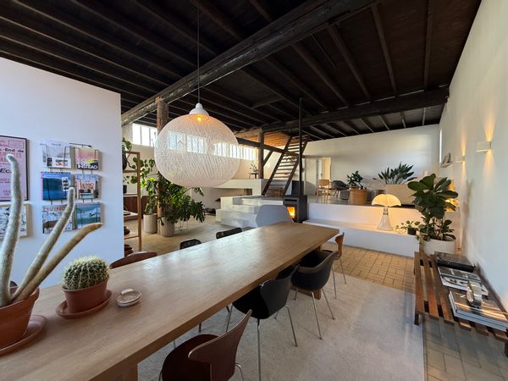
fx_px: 205
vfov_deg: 85.7
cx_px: 254
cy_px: 190
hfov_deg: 102.1
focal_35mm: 14
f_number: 2.2
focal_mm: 2.22
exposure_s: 1/100
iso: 160
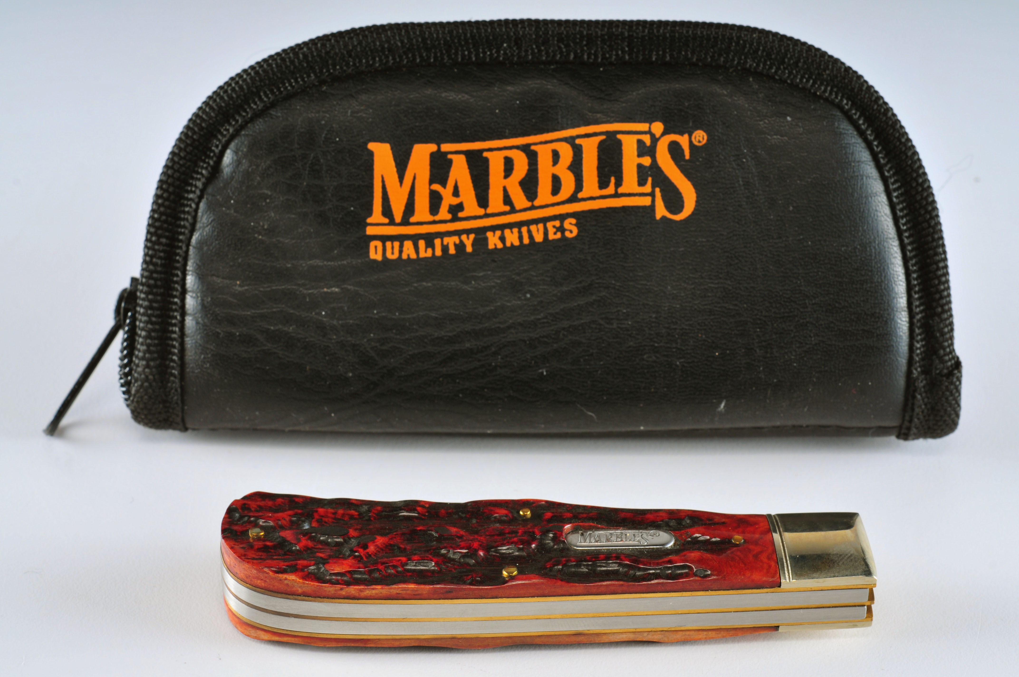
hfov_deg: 22.6
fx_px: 2544
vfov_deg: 15.2
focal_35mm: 90
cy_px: 338
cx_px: 510
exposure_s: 1/250
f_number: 16
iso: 100
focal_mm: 60
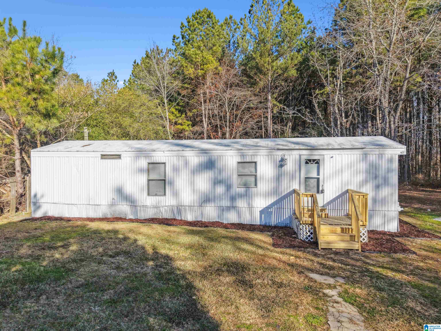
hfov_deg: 71.6
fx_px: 306
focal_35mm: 24
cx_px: 220
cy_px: 166
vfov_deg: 56.8
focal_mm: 8.7
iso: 200
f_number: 1.8
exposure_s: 1/3200
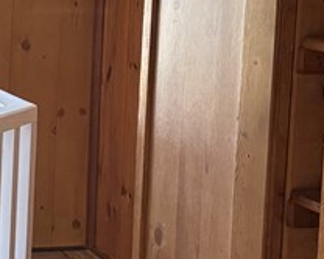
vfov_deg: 12.3
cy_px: 36
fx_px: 1198
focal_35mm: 125
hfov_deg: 14.8
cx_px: -92
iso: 200
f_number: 1.6
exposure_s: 1/60
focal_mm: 5.96
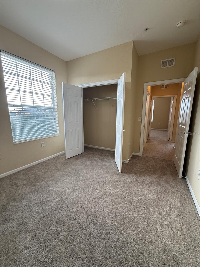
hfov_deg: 85.7
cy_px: 134
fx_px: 108
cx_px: 100
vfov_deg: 102.1
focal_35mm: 14
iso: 100
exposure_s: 1/99
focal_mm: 2.22
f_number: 2.2
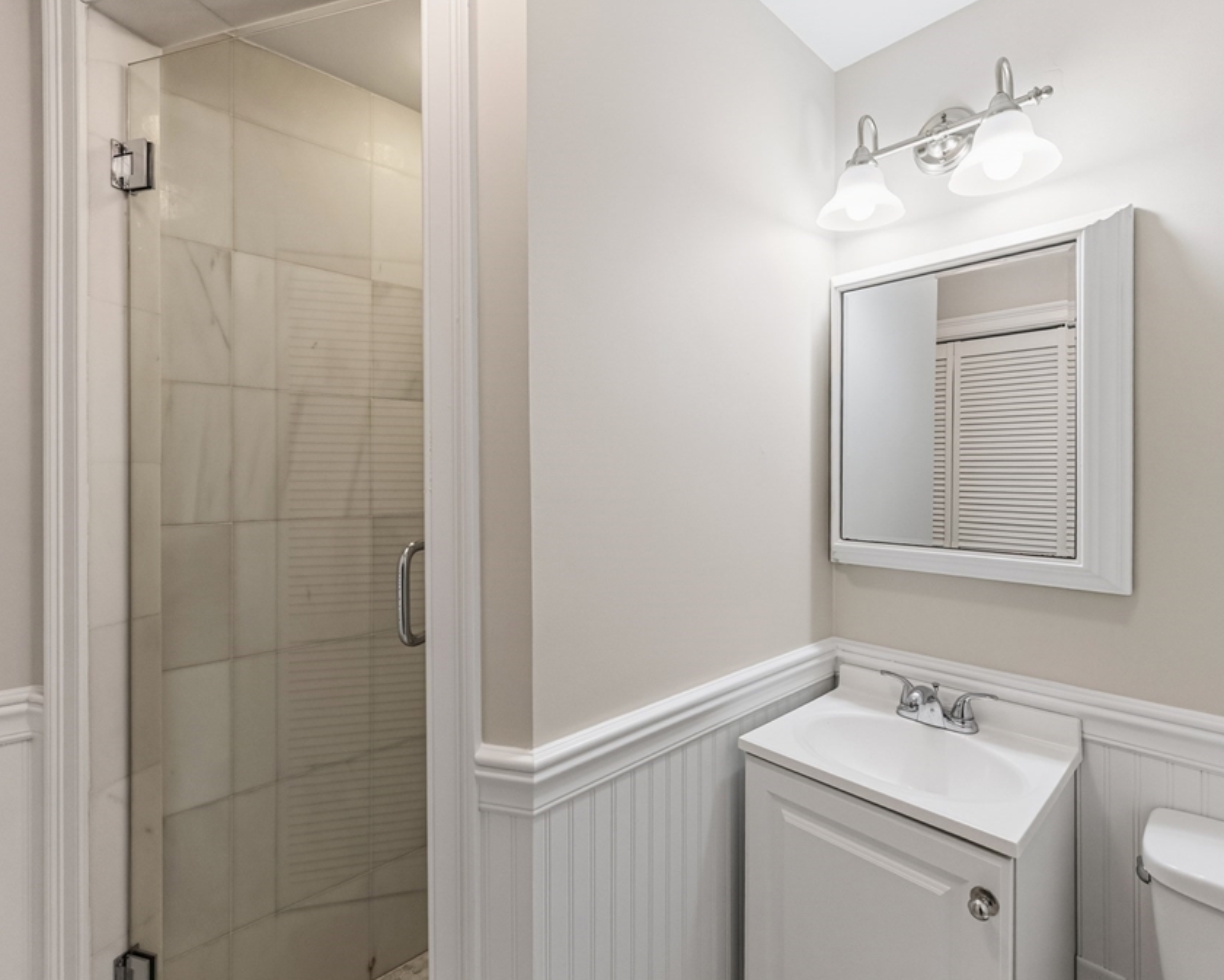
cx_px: 633
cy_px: 492
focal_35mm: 16
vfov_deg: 80.4
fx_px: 580
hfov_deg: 93.1
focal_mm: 14
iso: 1250
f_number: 5
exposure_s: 1/160
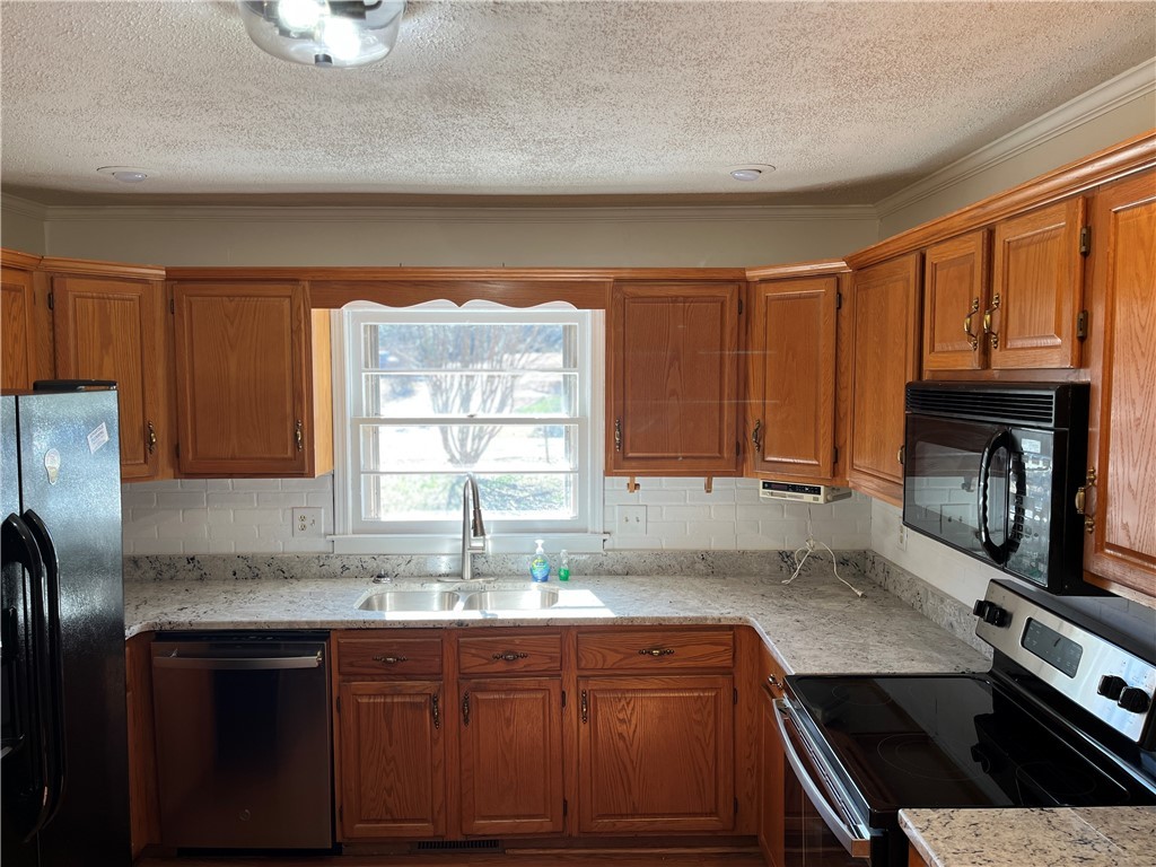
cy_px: 434
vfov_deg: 53.1
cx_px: 578
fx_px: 868
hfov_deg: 67.3
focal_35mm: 26
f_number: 1.6
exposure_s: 1/120
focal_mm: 5.1
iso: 50
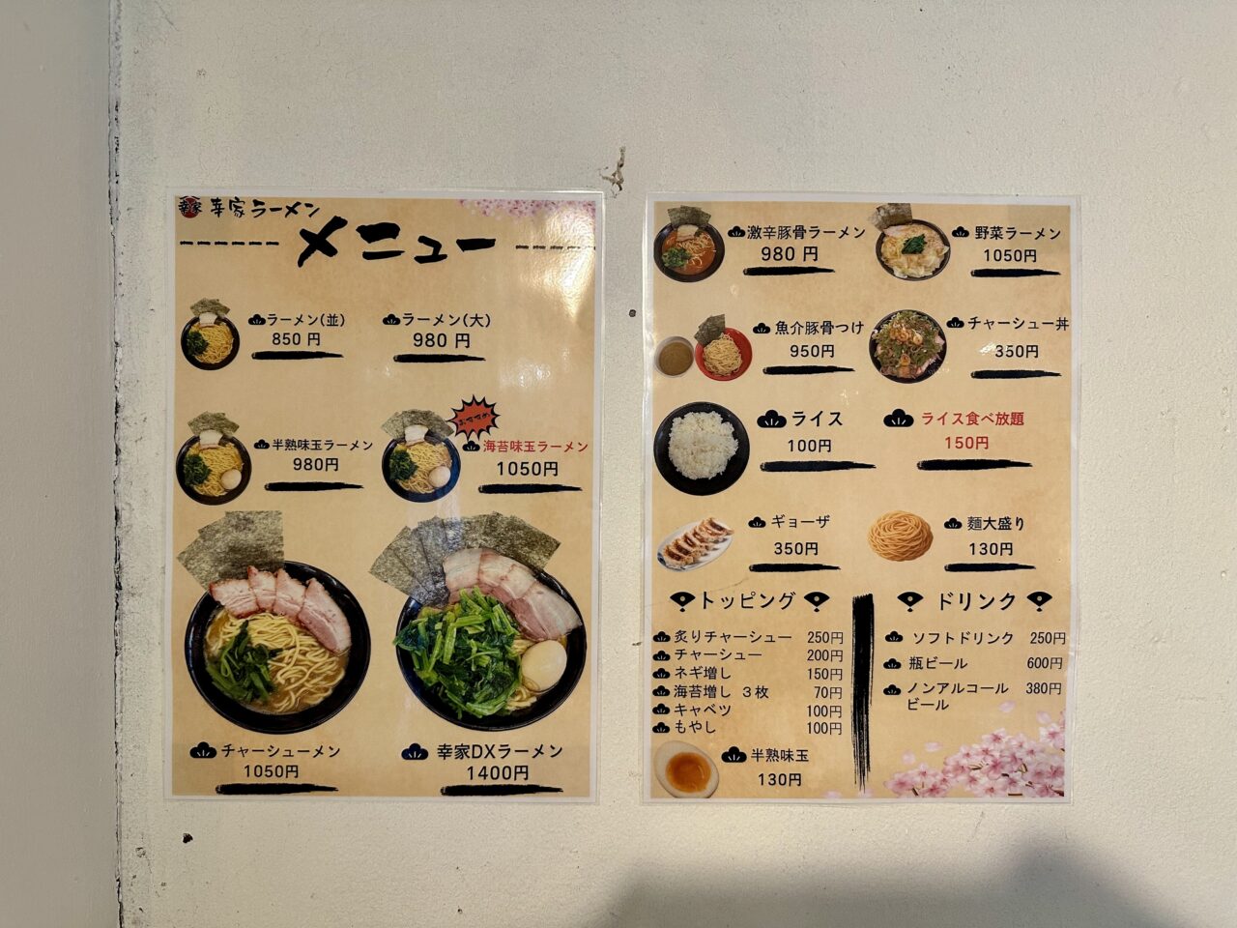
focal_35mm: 24
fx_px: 858
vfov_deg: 56.8
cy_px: 464
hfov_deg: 71.6
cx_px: 618
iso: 250
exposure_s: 1/91
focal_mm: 6.86
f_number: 1.78
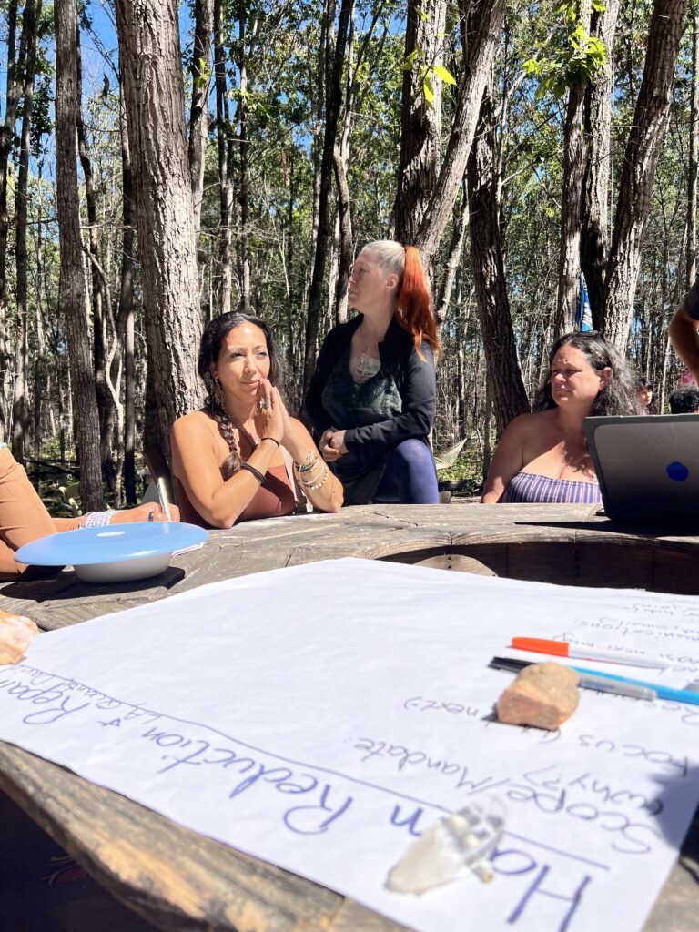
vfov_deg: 67.3
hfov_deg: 53.1
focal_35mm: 26
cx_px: 350
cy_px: 466
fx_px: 700
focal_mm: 5.7
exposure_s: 1/5319
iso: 50
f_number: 1.5
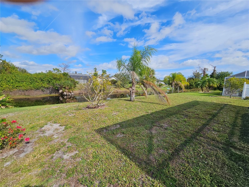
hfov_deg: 106.2
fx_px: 94
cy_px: 94
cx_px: 124
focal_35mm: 13
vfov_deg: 89.9
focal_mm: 2.2
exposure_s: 1/3327
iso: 50
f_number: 2.2
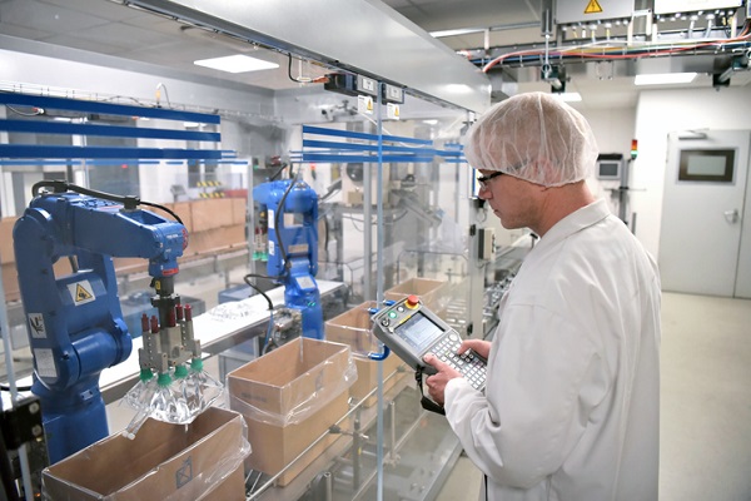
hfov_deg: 73.7
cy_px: 250
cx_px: 376
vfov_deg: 53.1
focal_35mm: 24
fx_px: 501
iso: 3200
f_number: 2.8
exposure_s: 1/1000
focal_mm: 24
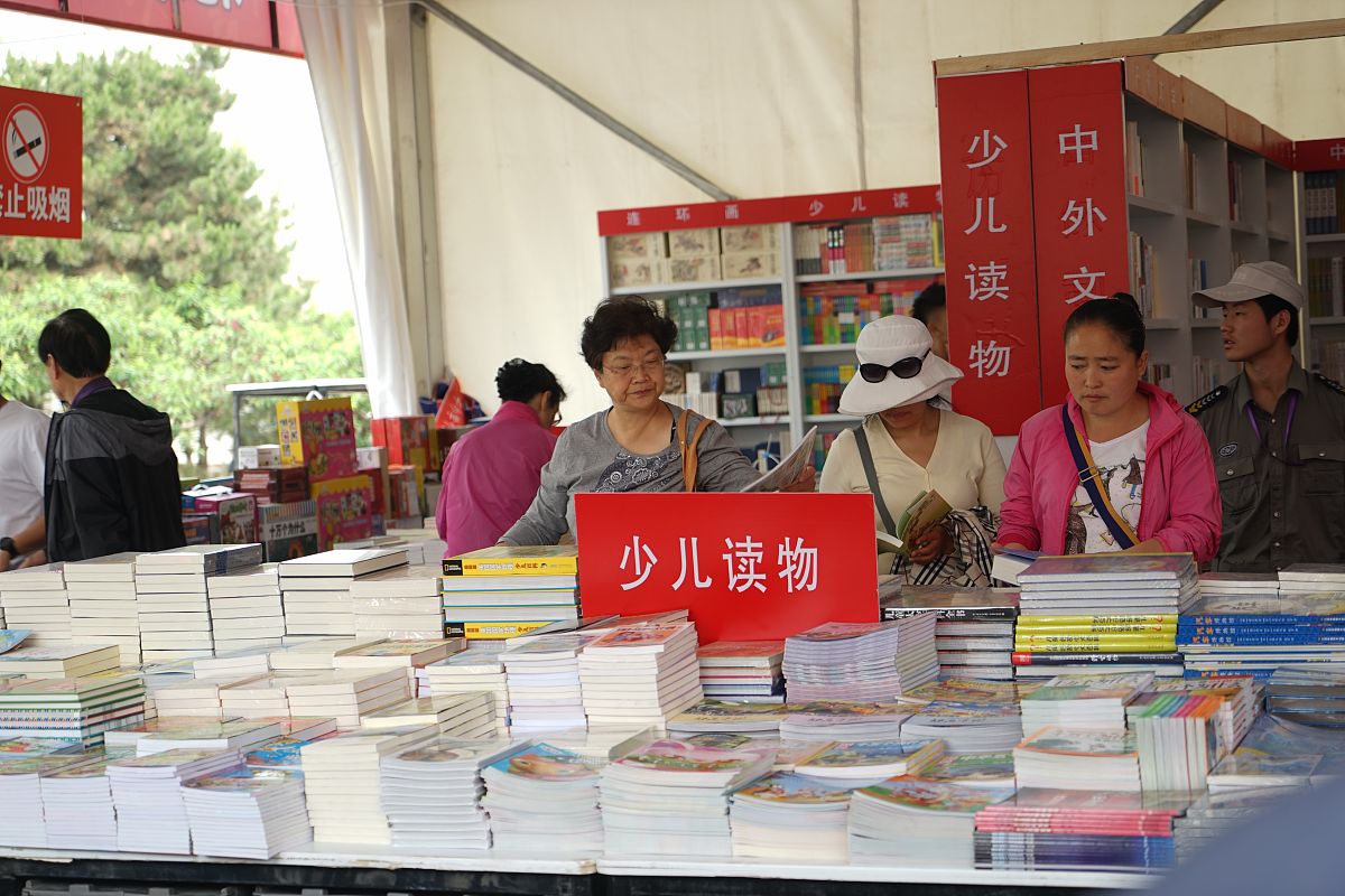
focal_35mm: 62
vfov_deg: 21.9
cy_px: 448
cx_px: 672
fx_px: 2316
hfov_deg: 32.4
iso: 64
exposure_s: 1/80
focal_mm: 62
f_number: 4
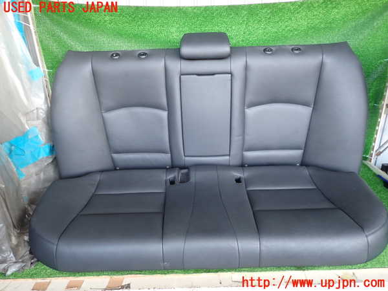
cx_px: 194
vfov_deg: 54.9
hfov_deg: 69.4
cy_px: 146
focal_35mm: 25
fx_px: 280
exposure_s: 1/40
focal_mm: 4.5
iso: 200
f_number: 2
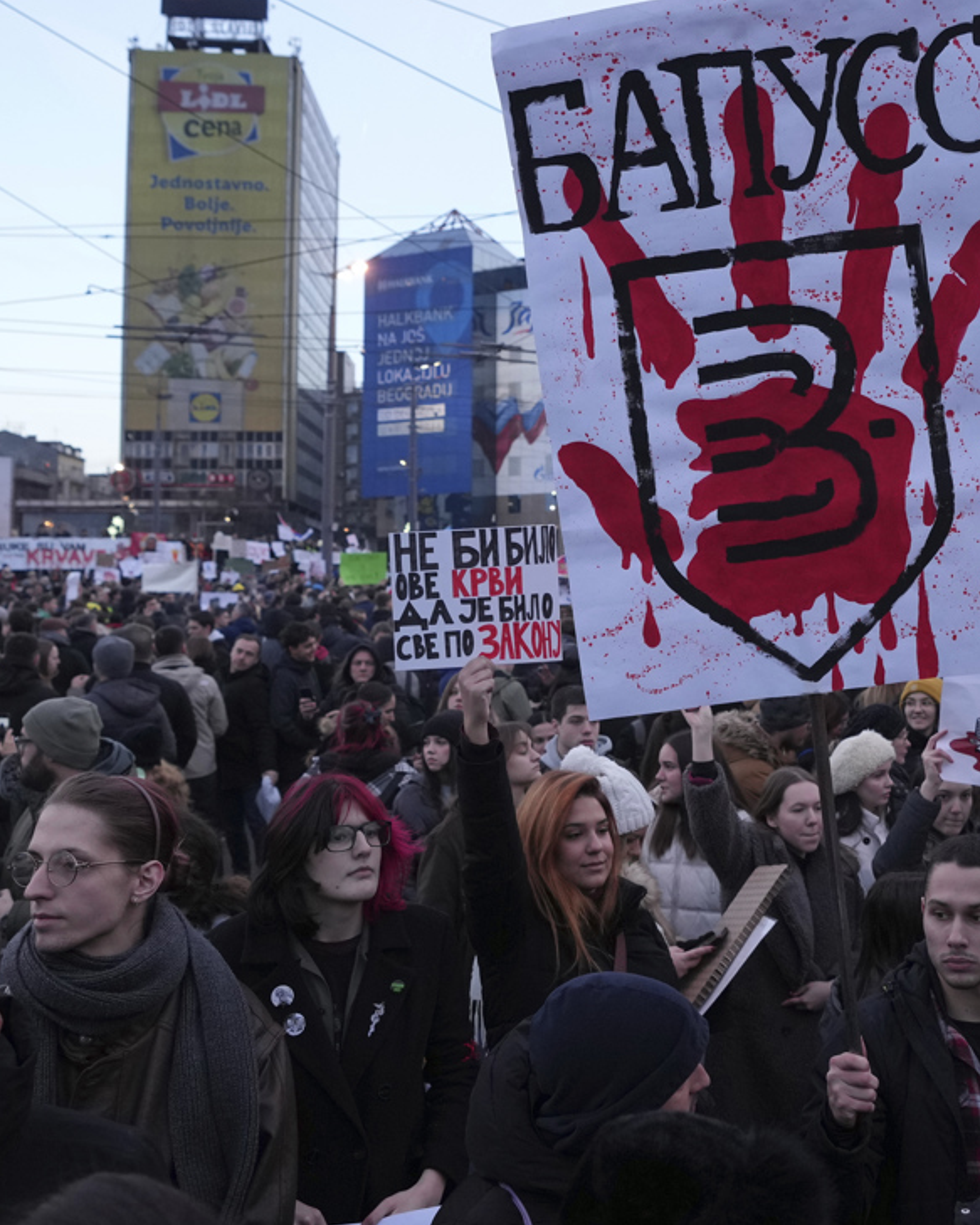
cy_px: 701
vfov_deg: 61.9
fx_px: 1015
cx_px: 679
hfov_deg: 50.3
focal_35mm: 28
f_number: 2.8
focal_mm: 16
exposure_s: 1/500
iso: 1600
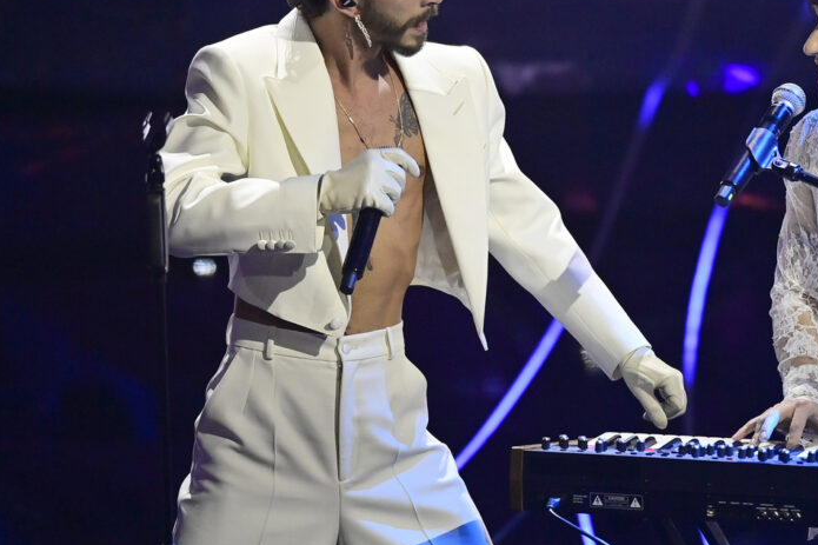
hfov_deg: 4.7
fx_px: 10040
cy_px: 215
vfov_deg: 3.1
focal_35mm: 442
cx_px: 598
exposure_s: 1/1000
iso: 4000
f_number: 2.8
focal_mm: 300
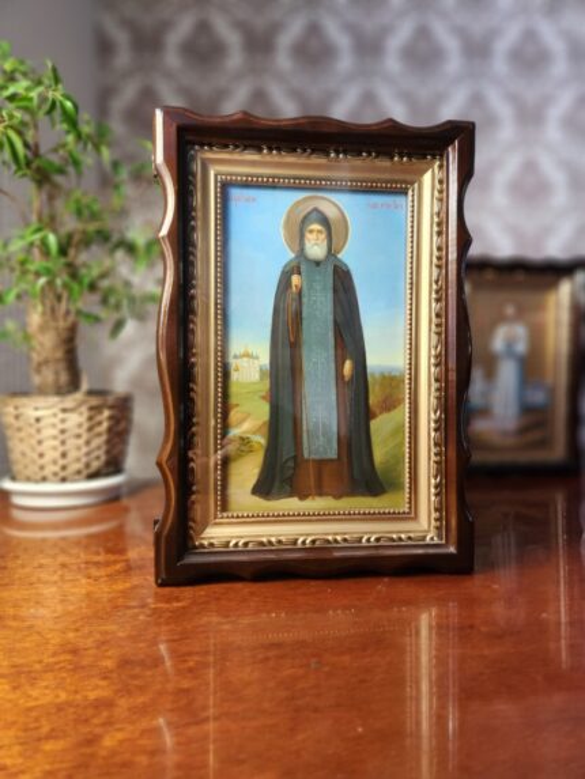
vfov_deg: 73.9
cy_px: 390
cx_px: 292
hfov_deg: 58.9
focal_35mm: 23
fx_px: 518
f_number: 1.8
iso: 500
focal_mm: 5.4
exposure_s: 1/100
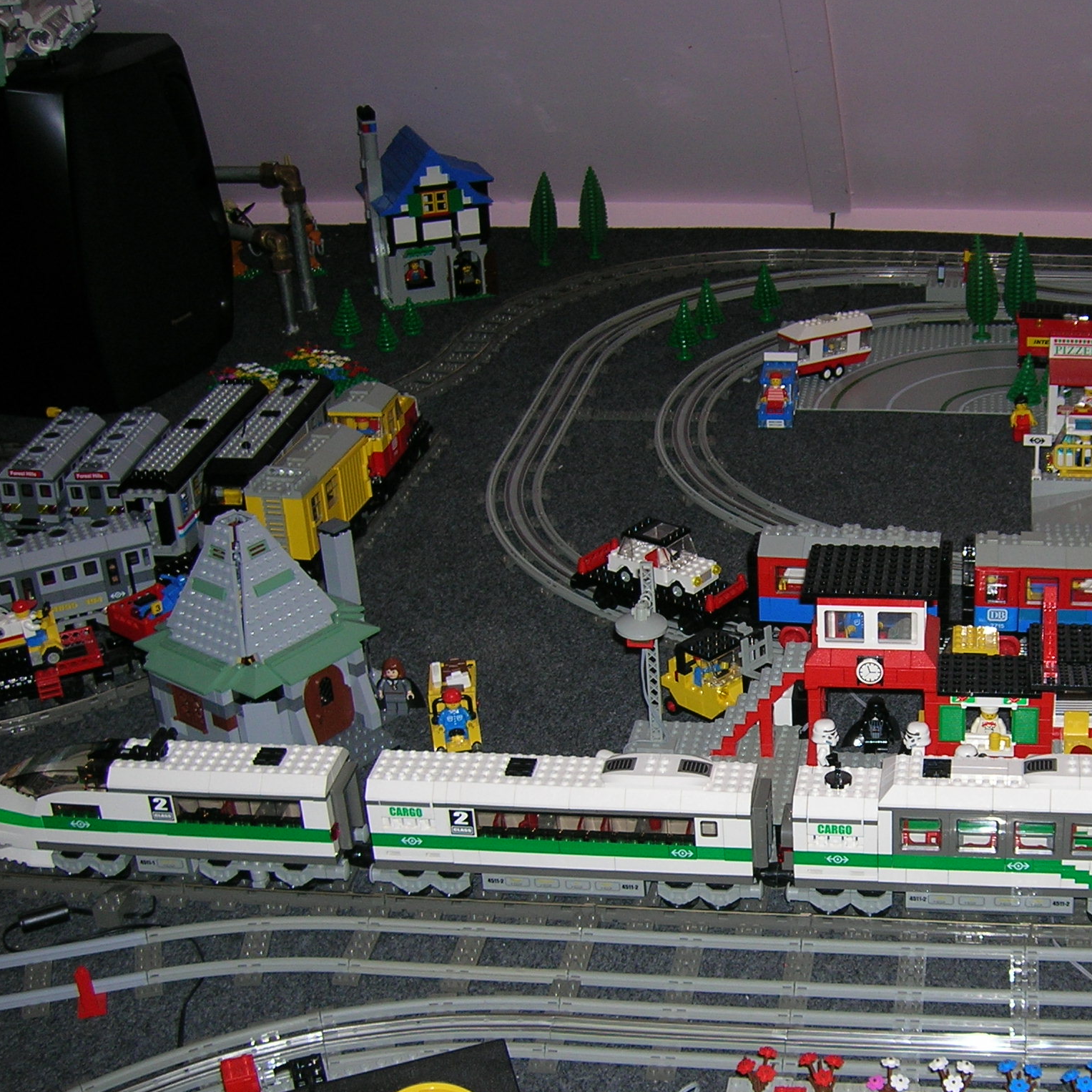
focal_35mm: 51
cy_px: 682
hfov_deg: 32.5
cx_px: 867
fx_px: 1820
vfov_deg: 33.2
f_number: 2.9
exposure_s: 1/60.1
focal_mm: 5.7
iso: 50
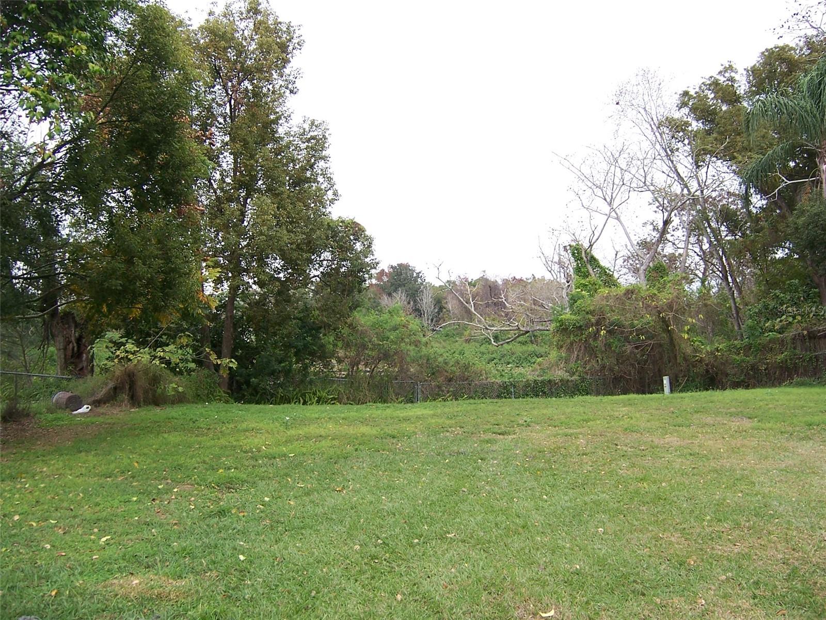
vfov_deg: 42.9
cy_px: 310
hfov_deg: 55.4
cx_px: 413
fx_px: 787
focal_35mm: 33
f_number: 3.4
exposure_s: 1/250
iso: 80
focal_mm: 5.5
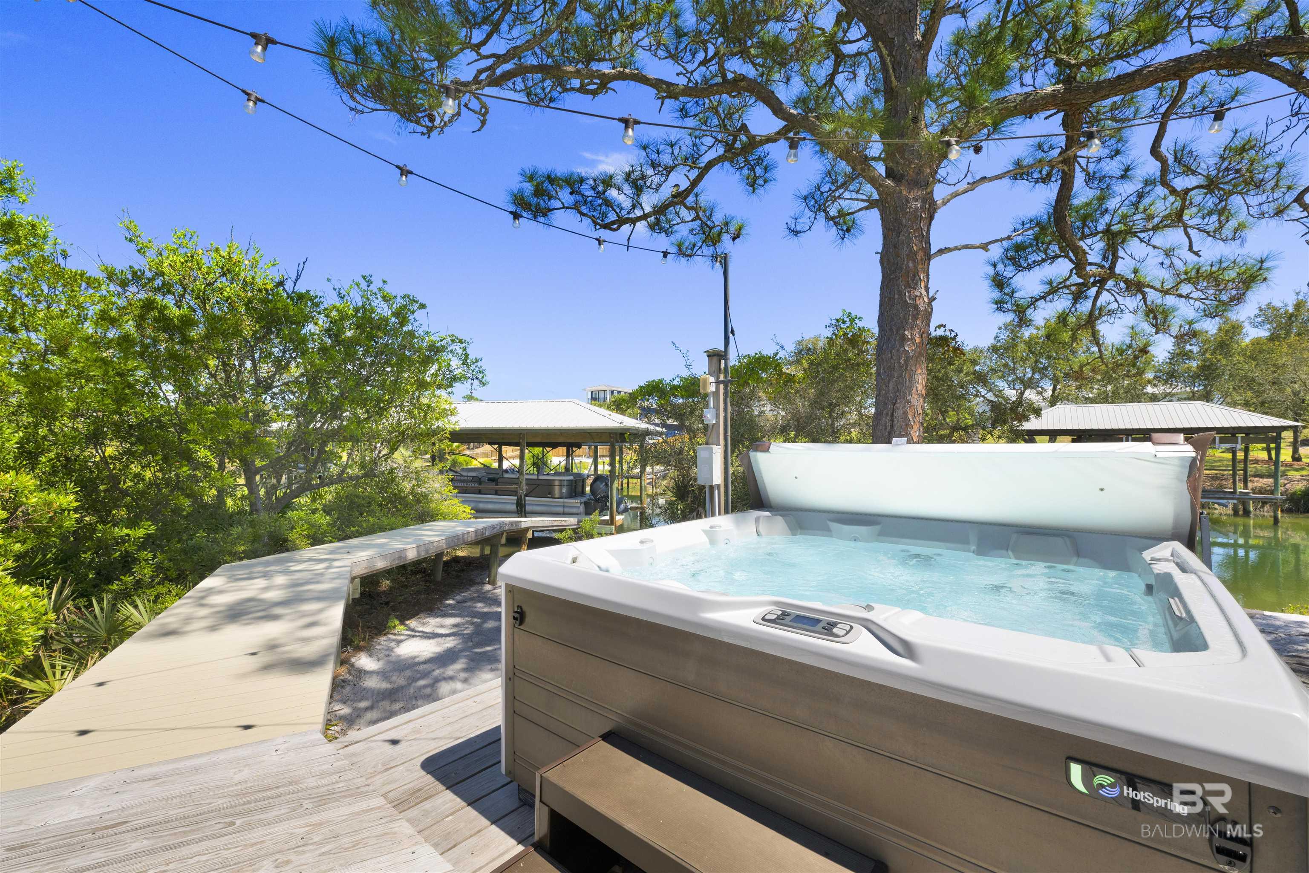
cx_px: 654
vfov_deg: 77.3
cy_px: 436
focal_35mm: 15
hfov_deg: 100.4
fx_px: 545
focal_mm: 15
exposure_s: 1/320
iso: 400
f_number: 11
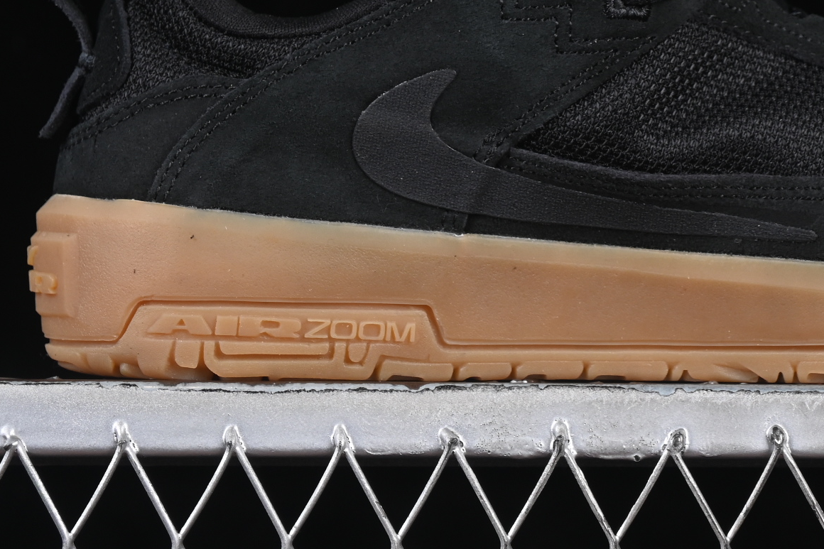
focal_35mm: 180
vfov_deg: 7.6
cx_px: 668
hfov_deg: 11.4
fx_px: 4119
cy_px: -27
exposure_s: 1/60
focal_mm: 50
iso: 160
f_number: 6.3
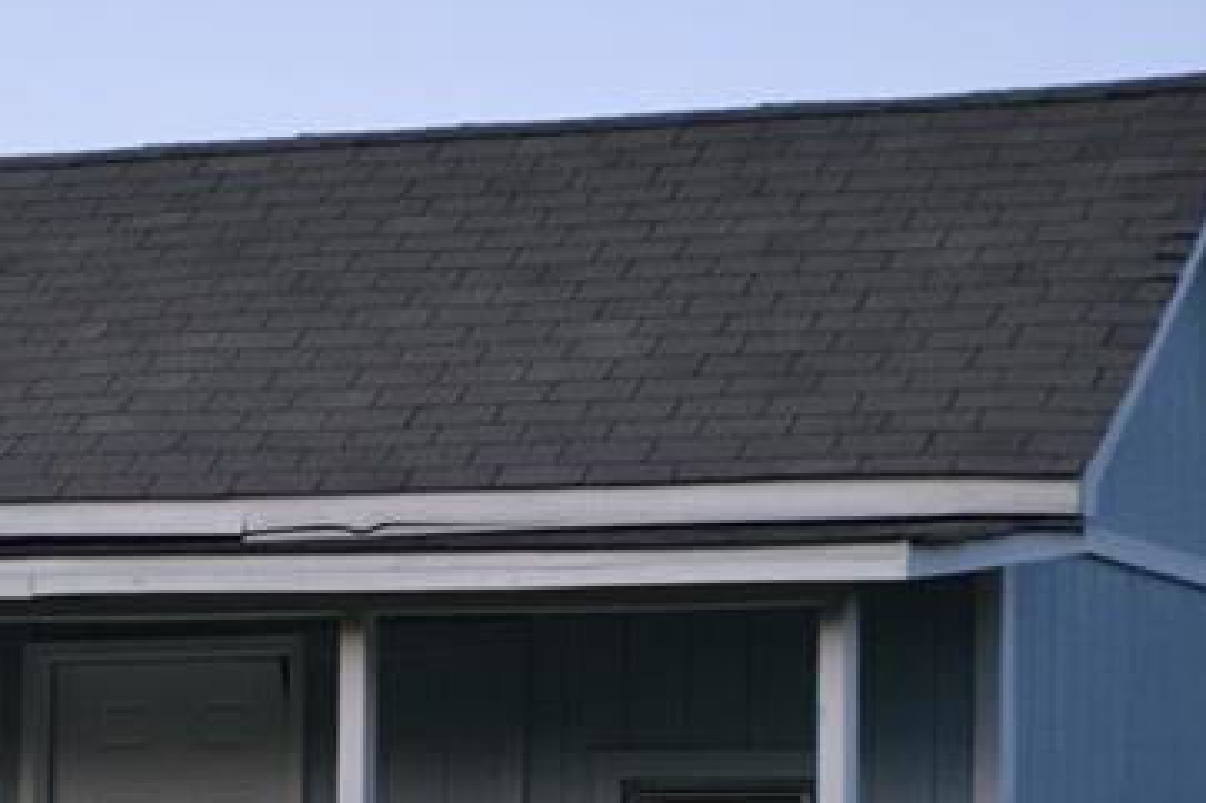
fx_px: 7815
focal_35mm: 233
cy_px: 796
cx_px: 53
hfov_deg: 8.8
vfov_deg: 5.9
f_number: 5.6
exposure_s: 1/500
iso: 720
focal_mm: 55
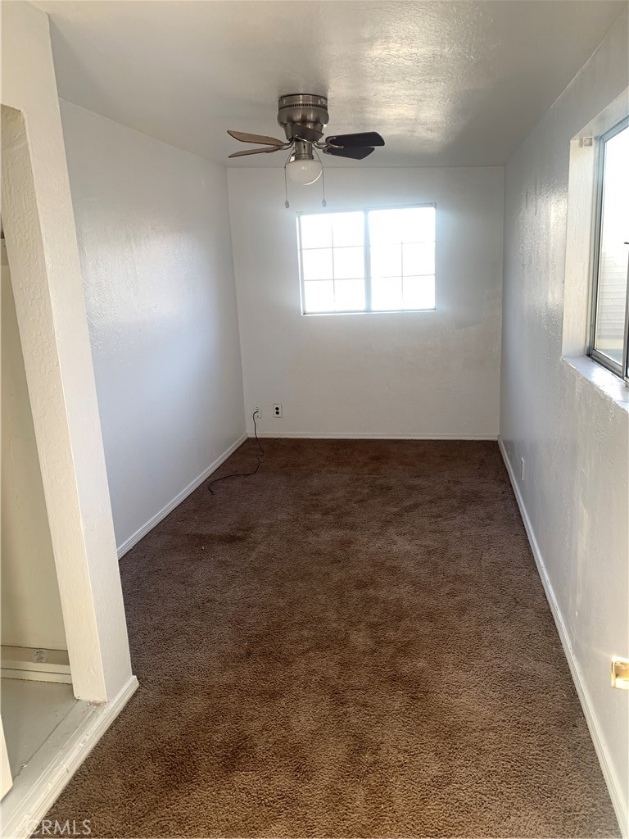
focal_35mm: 26
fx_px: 630
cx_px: 314
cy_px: 420
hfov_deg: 53.1
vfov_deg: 67.3
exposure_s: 1/121
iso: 40
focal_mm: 4.25
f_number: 1.8
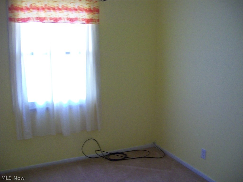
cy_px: 91
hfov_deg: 54.0
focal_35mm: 34
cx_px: 122
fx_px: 239
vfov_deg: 41.8
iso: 160
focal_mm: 6.1
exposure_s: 1/8
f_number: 2.7
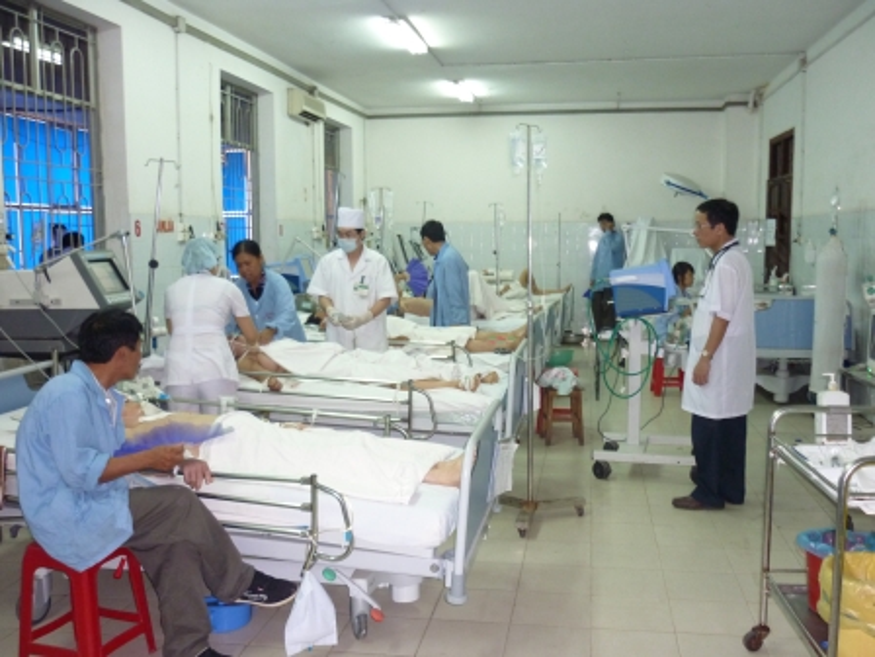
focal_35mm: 33
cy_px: 328
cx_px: 438
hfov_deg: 55.4
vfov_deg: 42.9
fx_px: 834
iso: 250
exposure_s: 1/30
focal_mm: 5.5
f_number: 2.8
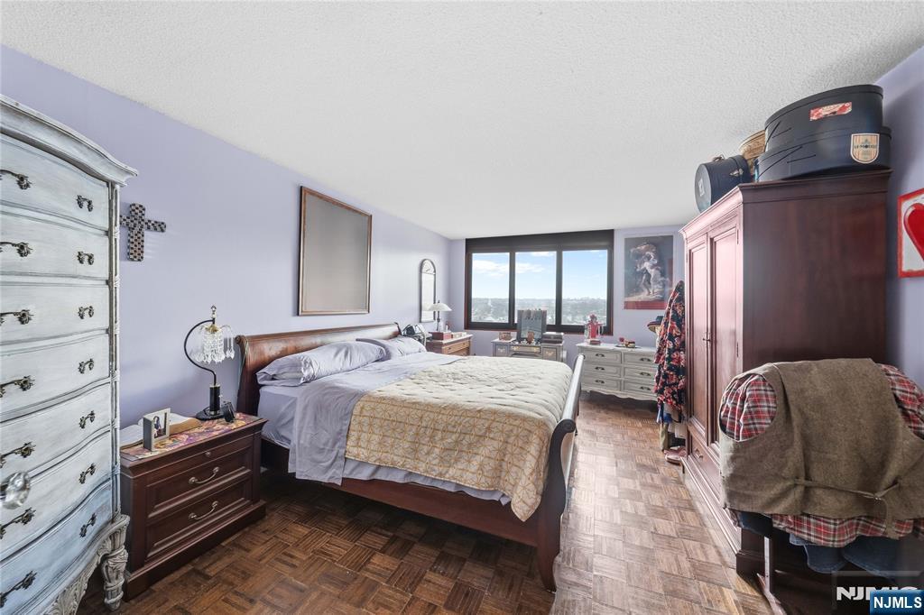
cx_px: 462
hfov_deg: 112.6
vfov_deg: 90.0
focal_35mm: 12
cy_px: 308
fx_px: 308
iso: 320
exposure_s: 1/50
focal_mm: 12
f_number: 7.1
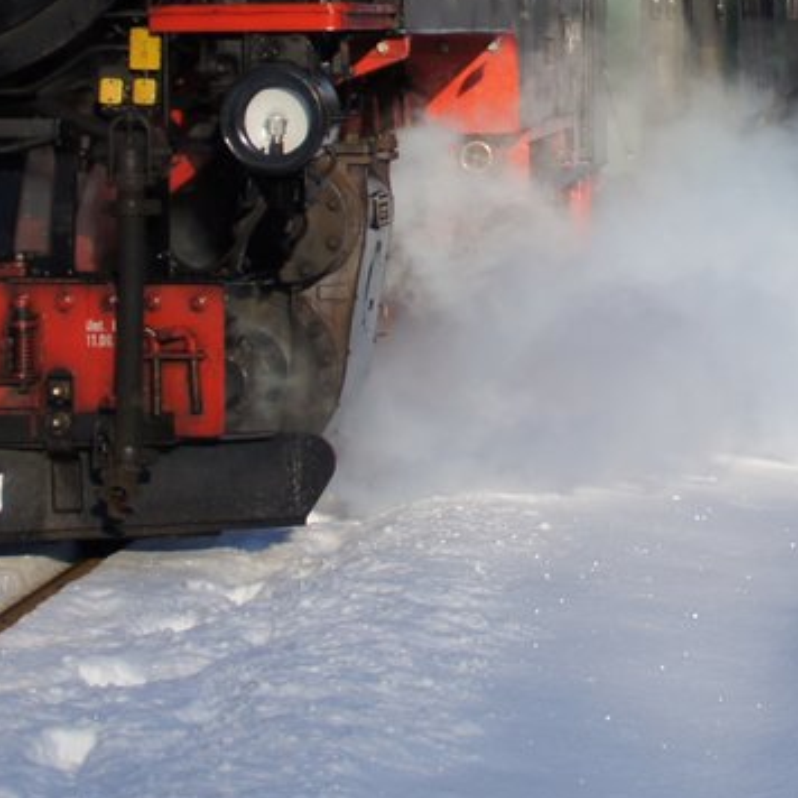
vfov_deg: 12.0
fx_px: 3730
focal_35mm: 143
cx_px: 753
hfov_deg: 12.1
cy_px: -56
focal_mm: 24
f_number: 4
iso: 100
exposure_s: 1/1000
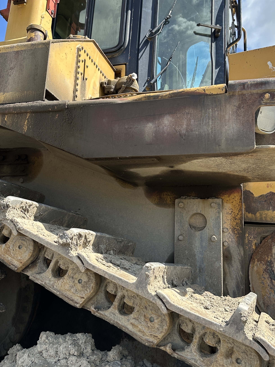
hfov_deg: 38.7
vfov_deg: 50.1
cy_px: 179
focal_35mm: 37
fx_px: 392
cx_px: 129
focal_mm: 6.86
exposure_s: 1/1692
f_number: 1.78
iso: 80
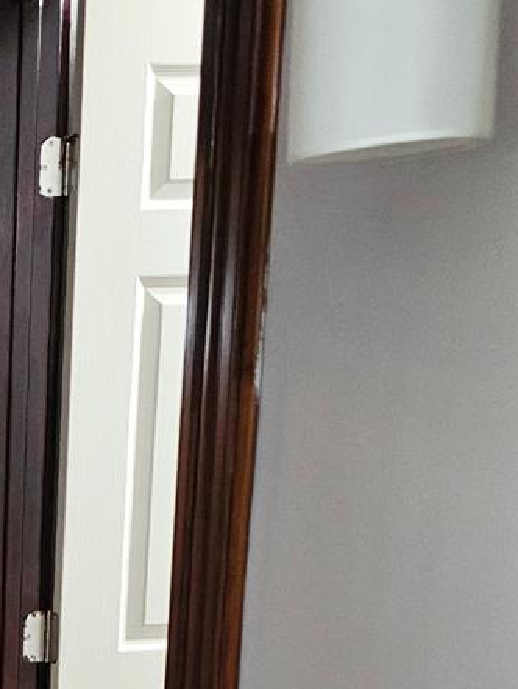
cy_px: 842
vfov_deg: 22.8
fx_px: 1555
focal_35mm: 78
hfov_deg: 16.6
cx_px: -328
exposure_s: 1/60
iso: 640
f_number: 1.7
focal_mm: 6.3
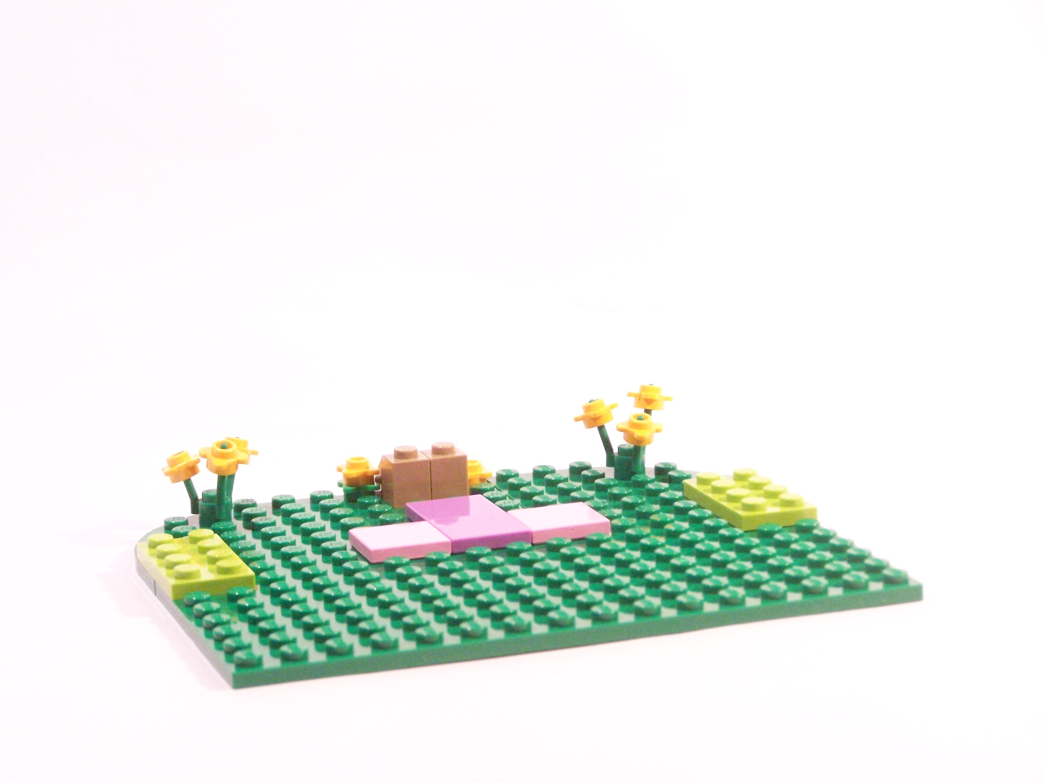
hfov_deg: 18.7
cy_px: 392
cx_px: 522
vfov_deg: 14.1
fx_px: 3167
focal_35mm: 105
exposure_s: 1/30
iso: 400
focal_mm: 17.5
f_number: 3.6
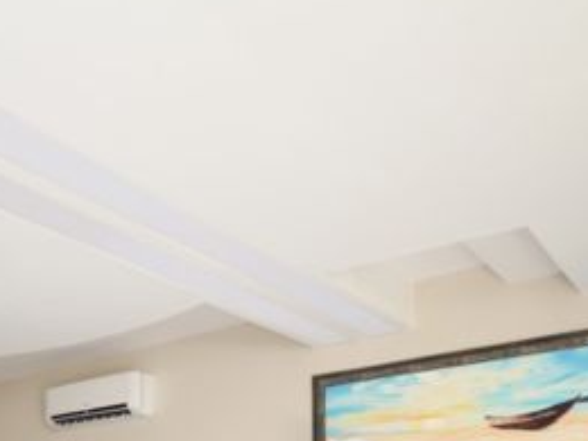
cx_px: 60
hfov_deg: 43.7
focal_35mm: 39
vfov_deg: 32.0
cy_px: 498
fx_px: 662
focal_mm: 10
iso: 200
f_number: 4.5
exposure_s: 1/80
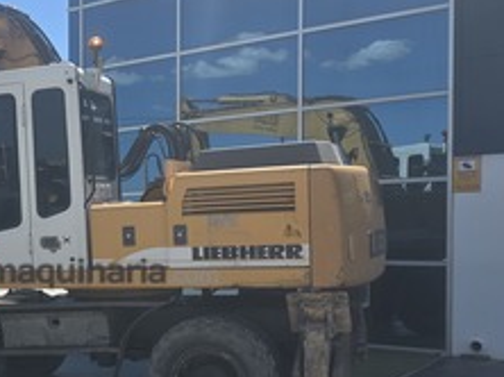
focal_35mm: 57
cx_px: 49
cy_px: 270
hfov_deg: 32.1
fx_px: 829
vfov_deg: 25.4
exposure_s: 1/5608
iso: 80
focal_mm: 6.3
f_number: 1.7
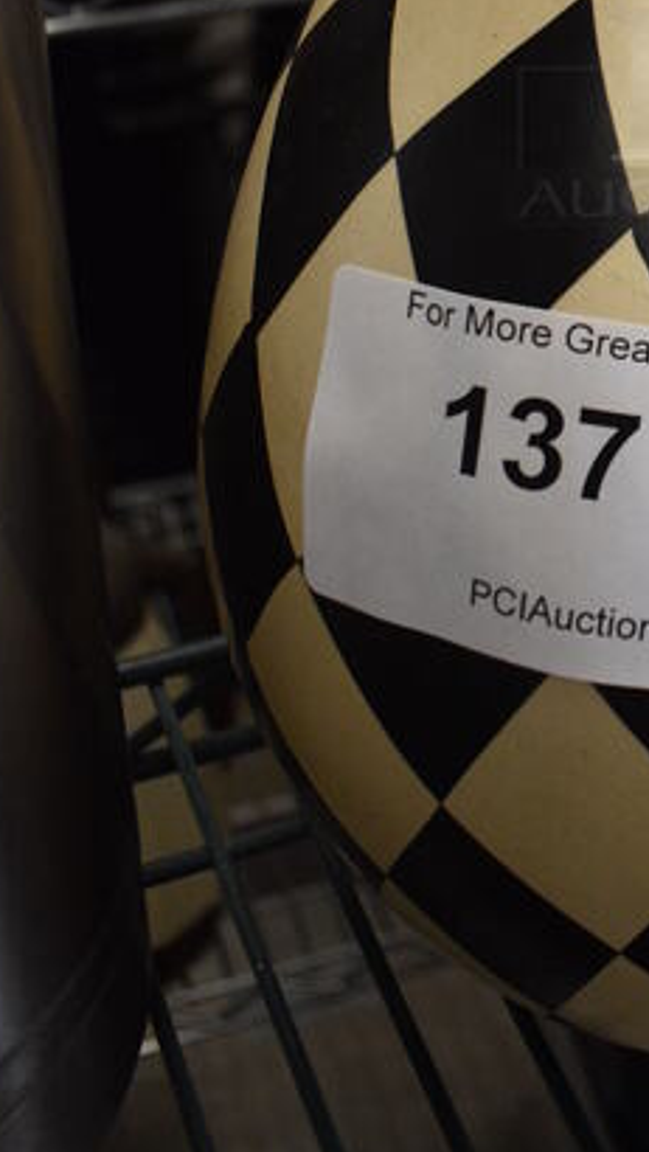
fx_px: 1925
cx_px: 815
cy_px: 80
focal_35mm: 63
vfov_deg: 31.5
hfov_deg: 18.0
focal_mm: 18
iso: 1000
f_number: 3.5
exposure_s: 1/125
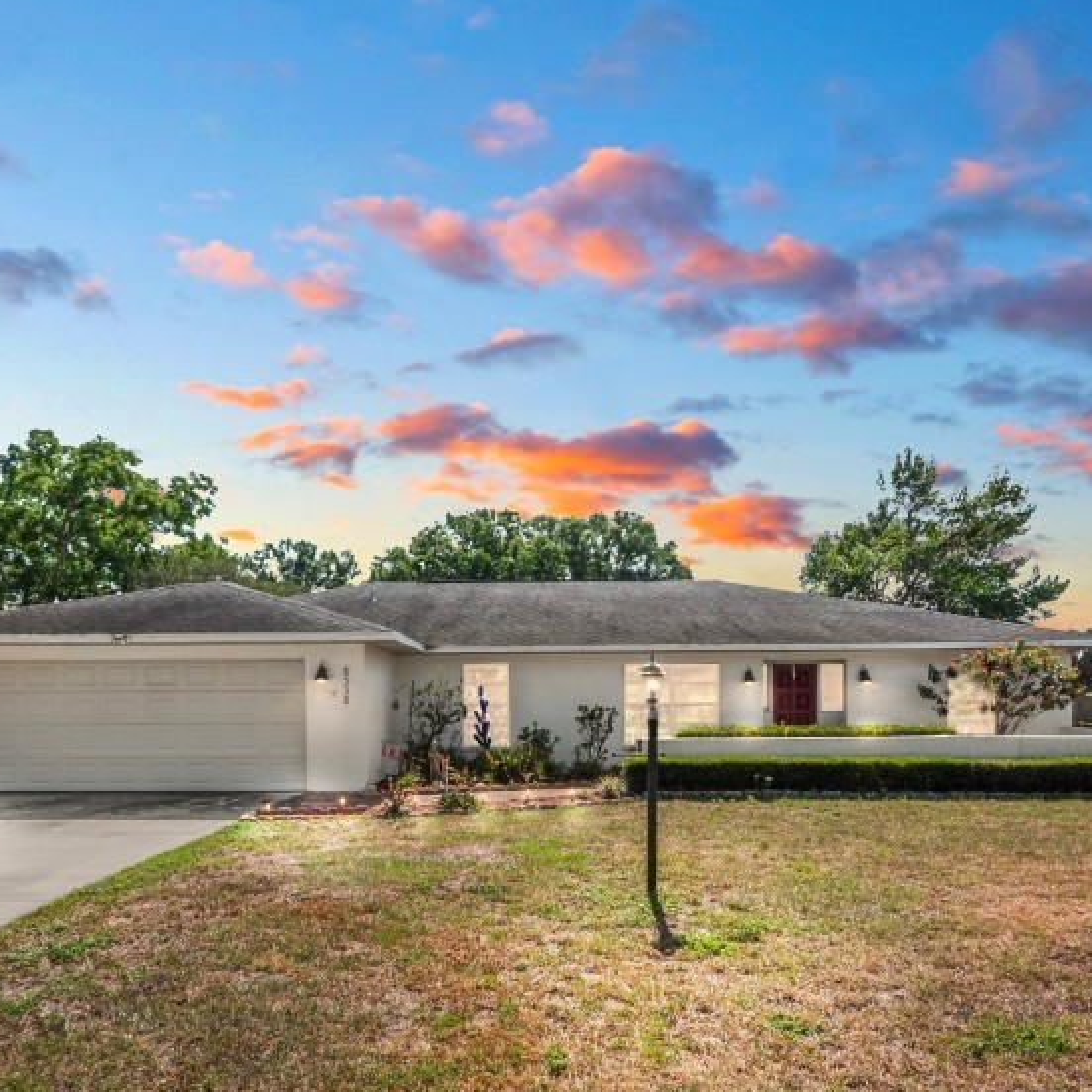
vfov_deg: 65.8
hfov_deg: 67.3
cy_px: 711
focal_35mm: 23
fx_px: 821
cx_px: 539
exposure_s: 1/250
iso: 250
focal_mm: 7
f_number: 13
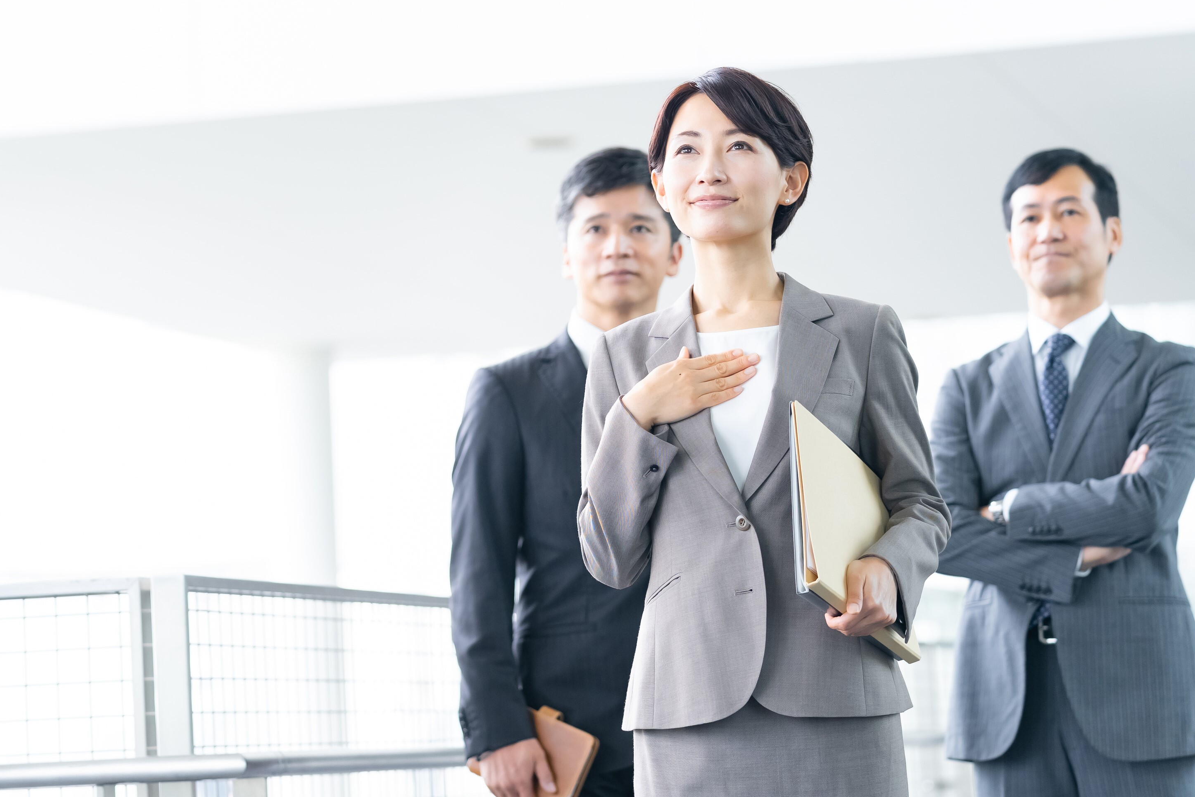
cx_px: 443
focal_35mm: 122
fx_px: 4049
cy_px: 262
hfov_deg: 16.8
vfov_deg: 11.2
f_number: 2.8
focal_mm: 88
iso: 1000
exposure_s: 1/400
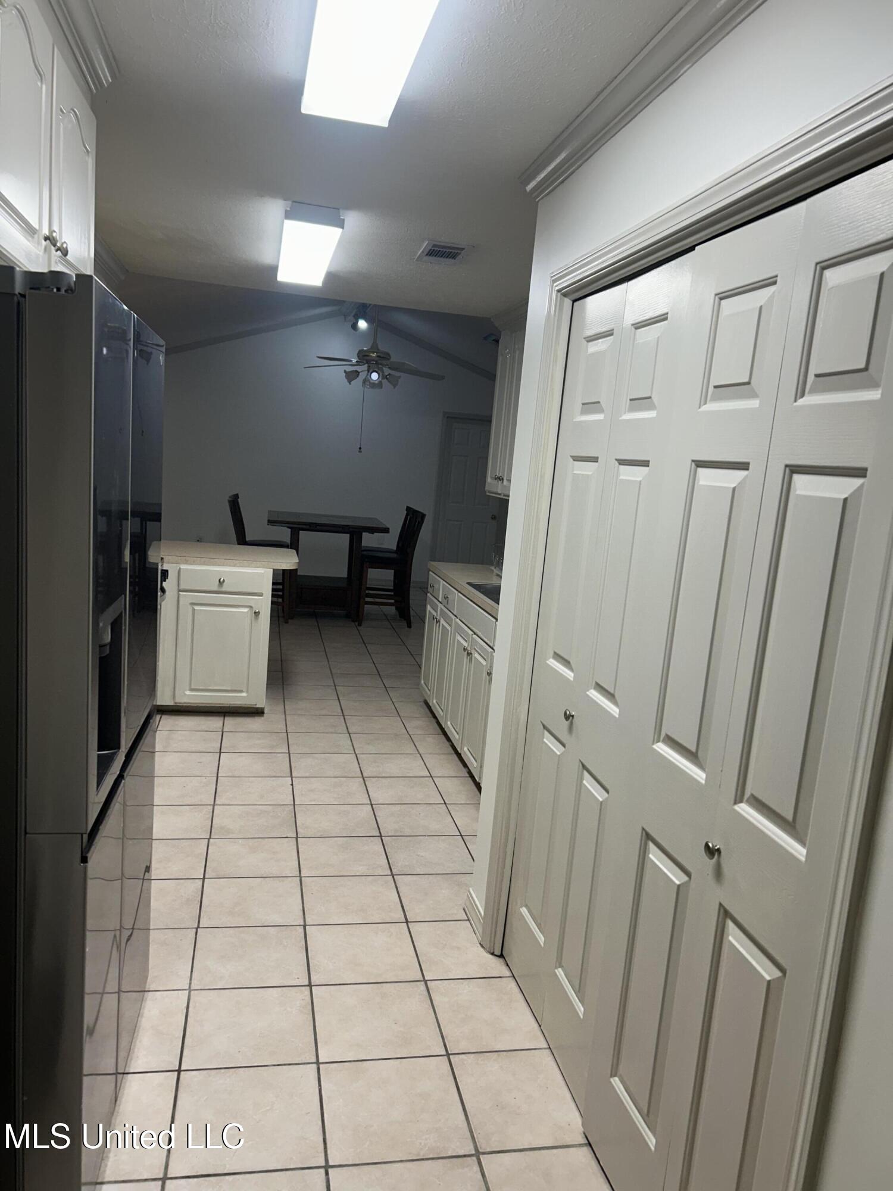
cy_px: 596
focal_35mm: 26
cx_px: 446
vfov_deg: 67.3
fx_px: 894
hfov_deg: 53.1
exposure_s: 1/120
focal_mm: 5.7
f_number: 1.5
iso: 50
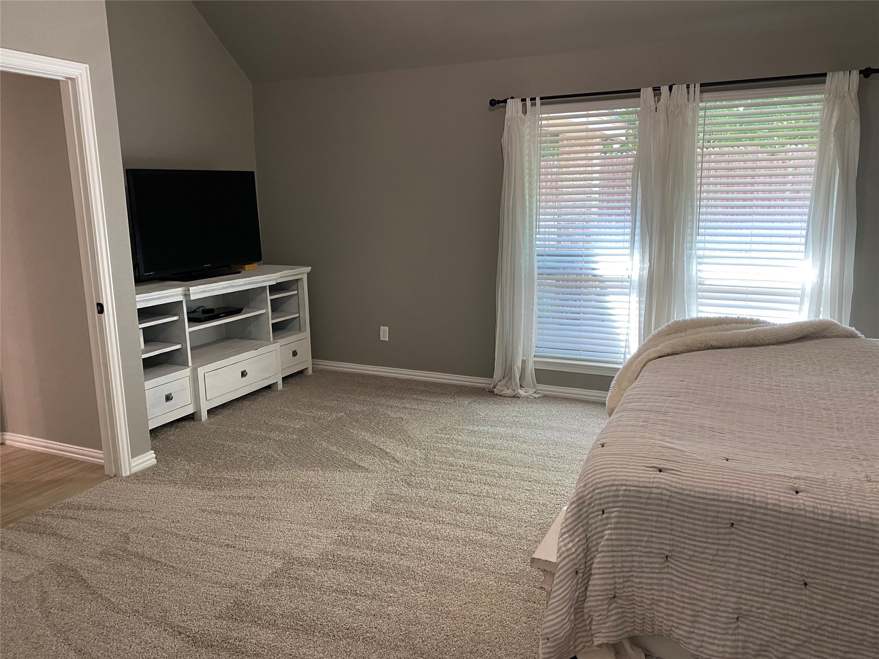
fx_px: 660
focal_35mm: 26
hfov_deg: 67.3
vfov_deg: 53.1
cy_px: 330
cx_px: 440
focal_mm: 4.25
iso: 160
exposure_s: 1/60
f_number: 1.8
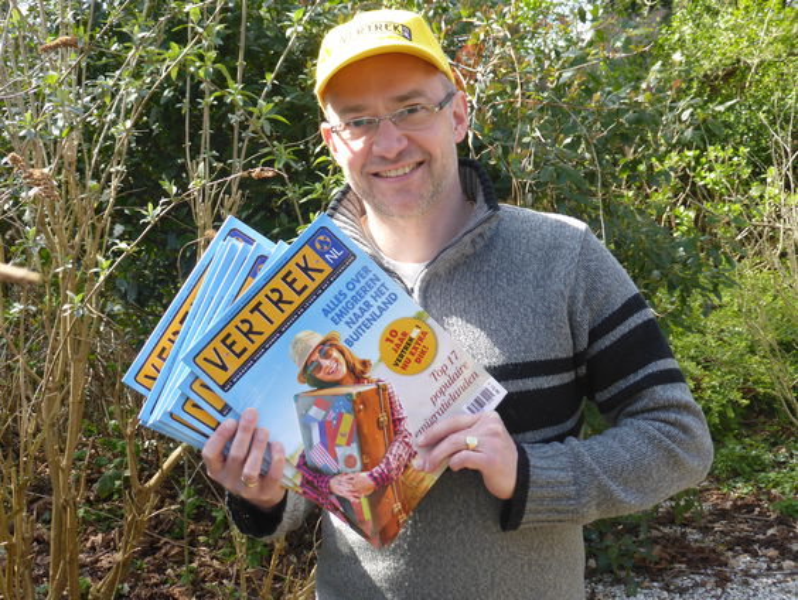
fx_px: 1177
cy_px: 300
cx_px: 399
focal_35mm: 51
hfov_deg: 37.5
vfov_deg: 28.6
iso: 100
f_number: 4.4
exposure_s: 1/100
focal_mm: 9
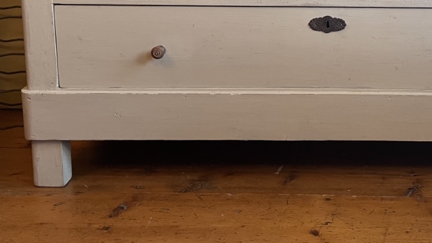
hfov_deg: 41.5
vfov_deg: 23.7
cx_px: 331
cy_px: -6
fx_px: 550
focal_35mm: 48
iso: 160
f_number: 1.6
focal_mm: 4.2
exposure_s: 1/50
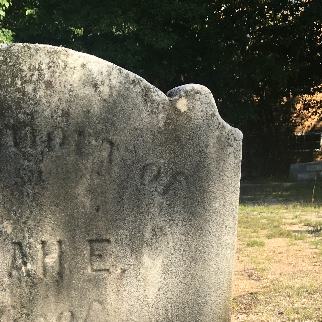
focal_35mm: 66
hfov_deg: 25.1
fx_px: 695
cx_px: 15
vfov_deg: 24.1
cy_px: 368
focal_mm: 4.15
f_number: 2.2
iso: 25
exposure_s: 1/916
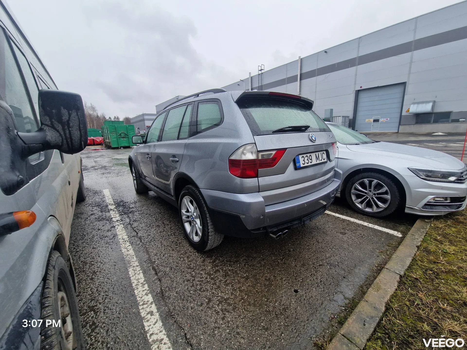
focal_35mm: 13
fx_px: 175
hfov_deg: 106.2
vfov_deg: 89.9
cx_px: 234
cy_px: 175
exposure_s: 1/499
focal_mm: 2.2
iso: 50
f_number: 2.2
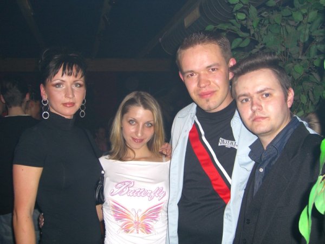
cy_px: 122
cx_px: 162
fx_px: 357
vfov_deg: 37.7
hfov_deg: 49.0
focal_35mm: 38
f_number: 2.8
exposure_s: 1/60
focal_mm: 7.9
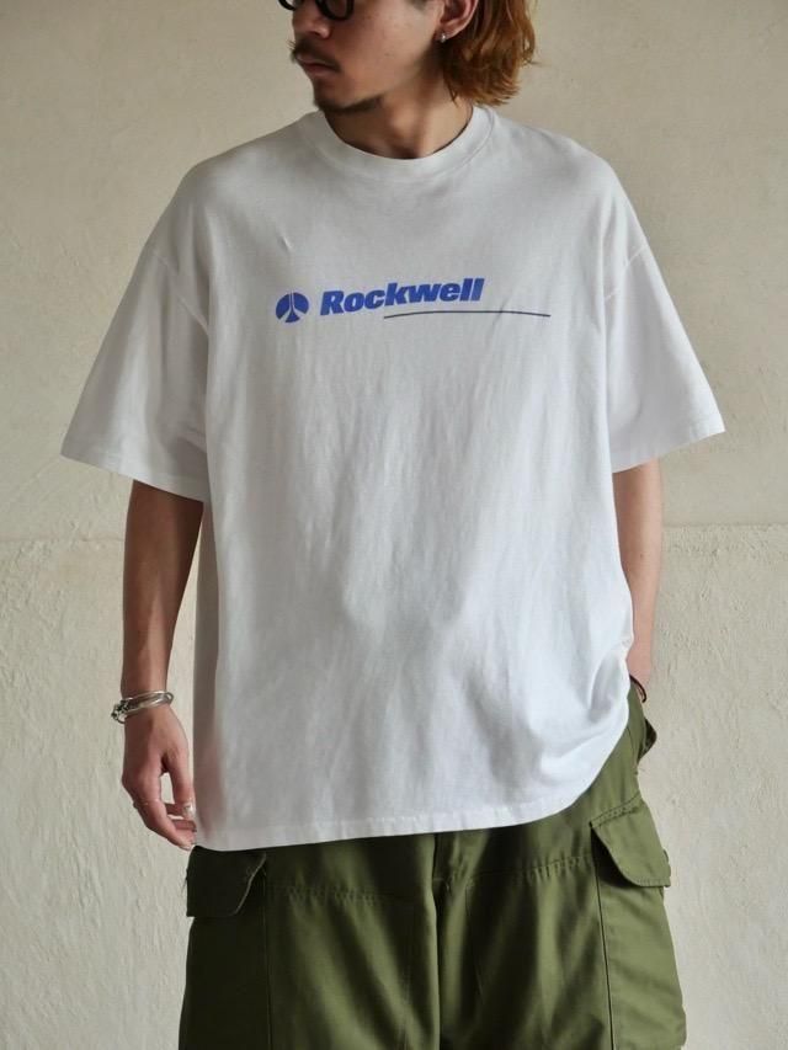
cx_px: 394
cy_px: 525
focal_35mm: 100
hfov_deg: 14.8
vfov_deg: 19.6
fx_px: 3034
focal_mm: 50
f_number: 3.9
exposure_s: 1/125
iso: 1250
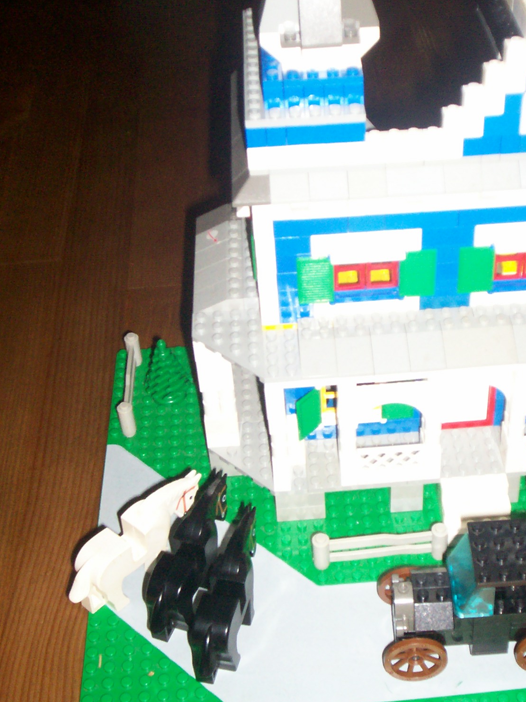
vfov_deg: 34.3
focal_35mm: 56
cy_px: 302
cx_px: 364
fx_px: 1134
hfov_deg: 25.9
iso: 140
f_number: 4.5
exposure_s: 1/64
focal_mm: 5.9
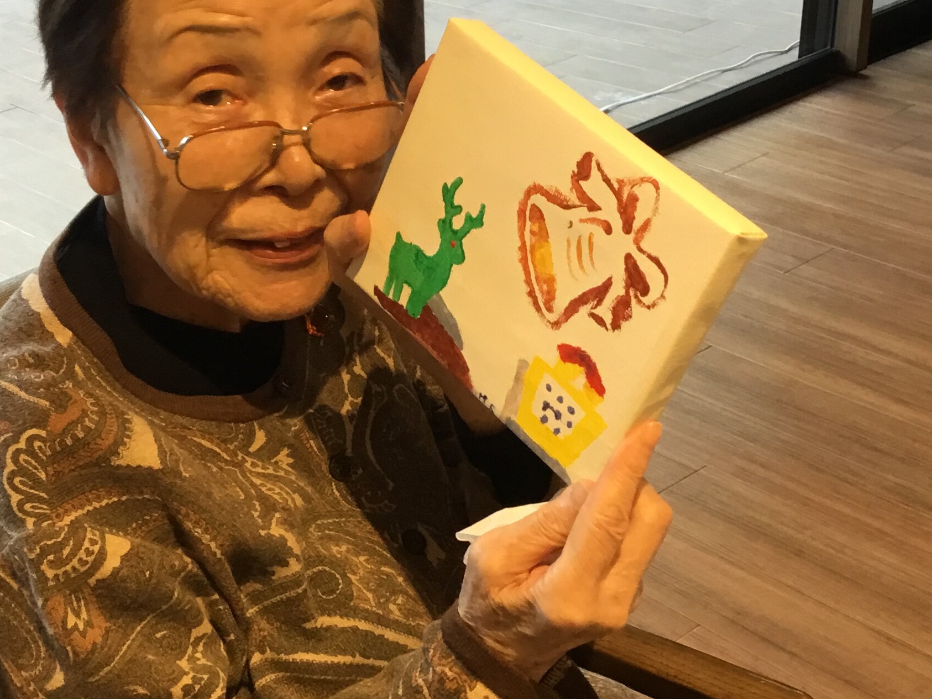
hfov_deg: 32.0
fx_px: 1616
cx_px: 334
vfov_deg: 24.4
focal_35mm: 60
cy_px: 396
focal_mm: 3.3
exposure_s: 1/30
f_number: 2.4
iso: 64
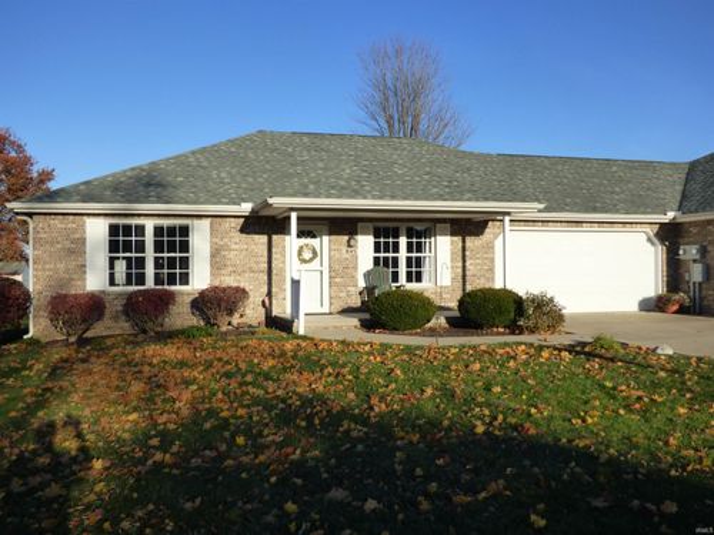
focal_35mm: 33
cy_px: 268
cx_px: 357
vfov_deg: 42.9
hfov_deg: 55.4
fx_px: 681
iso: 160
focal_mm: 5.78
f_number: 3.4
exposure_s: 1/1300
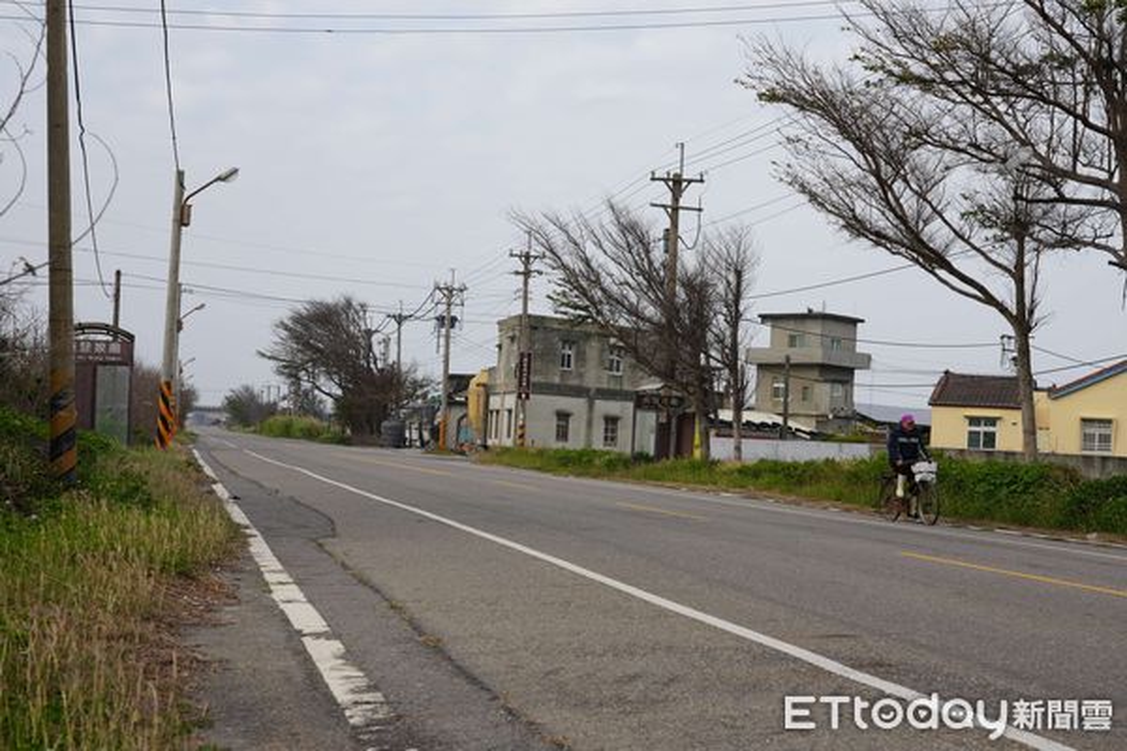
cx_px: 564
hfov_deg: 38.2
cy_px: 376
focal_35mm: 52
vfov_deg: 26.0
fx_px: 1628
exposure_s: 1/125
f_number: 9
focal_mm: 52
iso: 100
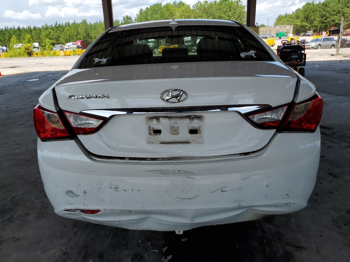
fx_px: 273
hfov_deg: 65.3
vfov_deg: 51.4
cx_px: 176
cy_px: 128
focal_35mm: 27
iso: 50
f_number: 1.5
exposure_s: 1/2000
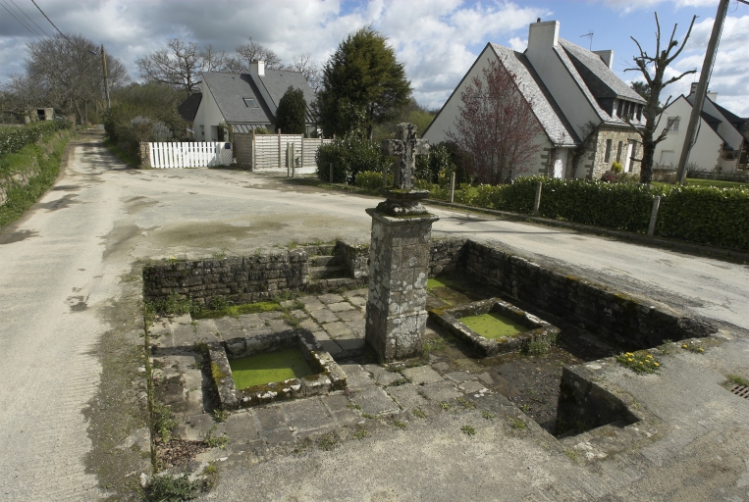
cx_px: 374
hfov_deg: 81.1
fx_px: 438
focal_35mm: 21
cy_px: 251
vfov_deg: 59.7
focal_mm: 14
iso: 100
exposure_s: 1/160
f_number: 11
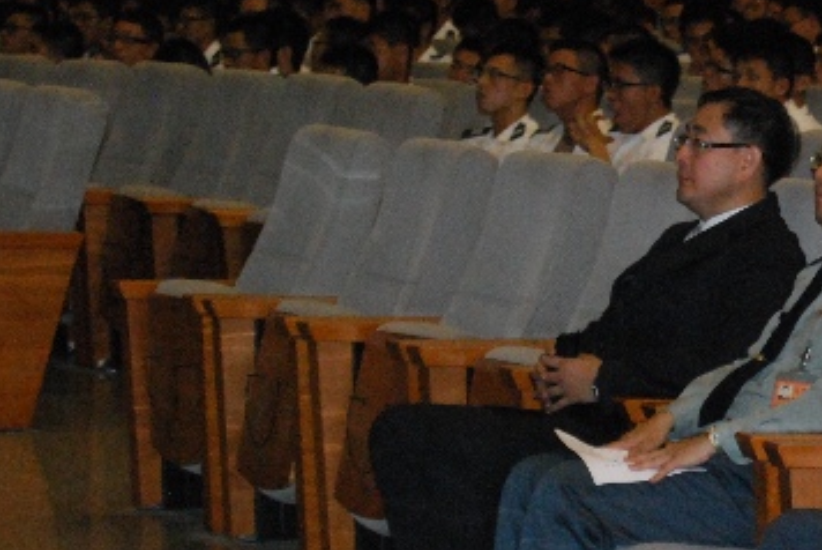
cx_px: 979
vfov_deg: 6.1
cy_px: 381
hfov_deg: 9.1
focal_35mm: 224
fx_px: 5127
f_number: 5.6
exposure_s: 1/60
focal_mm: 55
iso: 1600
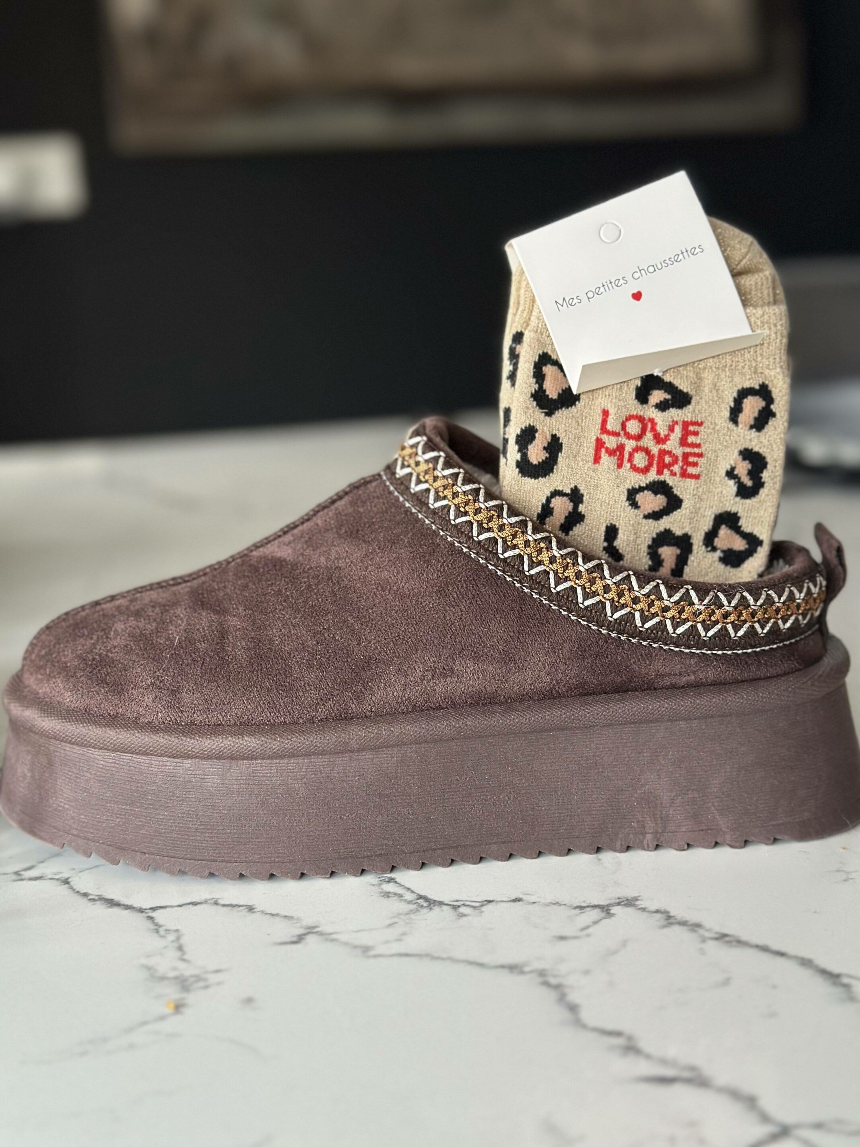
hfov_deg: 30.3
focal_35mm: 48
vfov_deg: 39.7
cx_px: 430
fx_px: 1590
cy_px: 574
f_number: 1.78
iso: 250
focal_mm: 6.86
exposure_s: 1/60
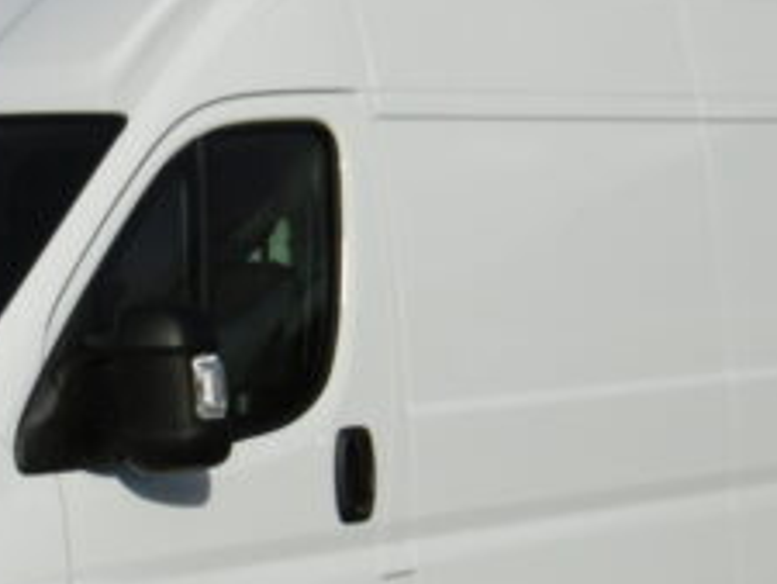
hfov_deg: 14.4
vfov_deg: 10.9
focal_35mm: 136
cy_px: 460
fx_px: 3054
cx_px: 100
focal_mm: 9.2
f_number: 10.1
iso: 100
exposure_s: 1/320
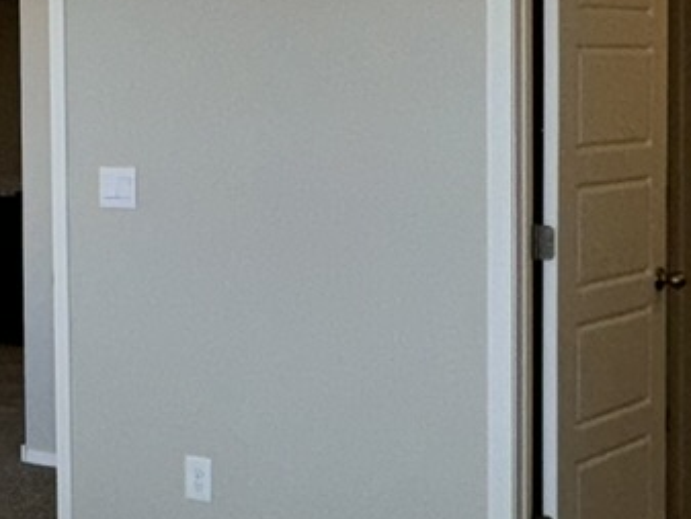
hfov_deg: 20.4
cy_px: 183
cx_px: -279
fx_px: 1697
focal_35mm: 85
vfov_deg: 17.3
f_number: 2.2
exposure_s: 1/272
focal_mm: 2.22
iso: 32
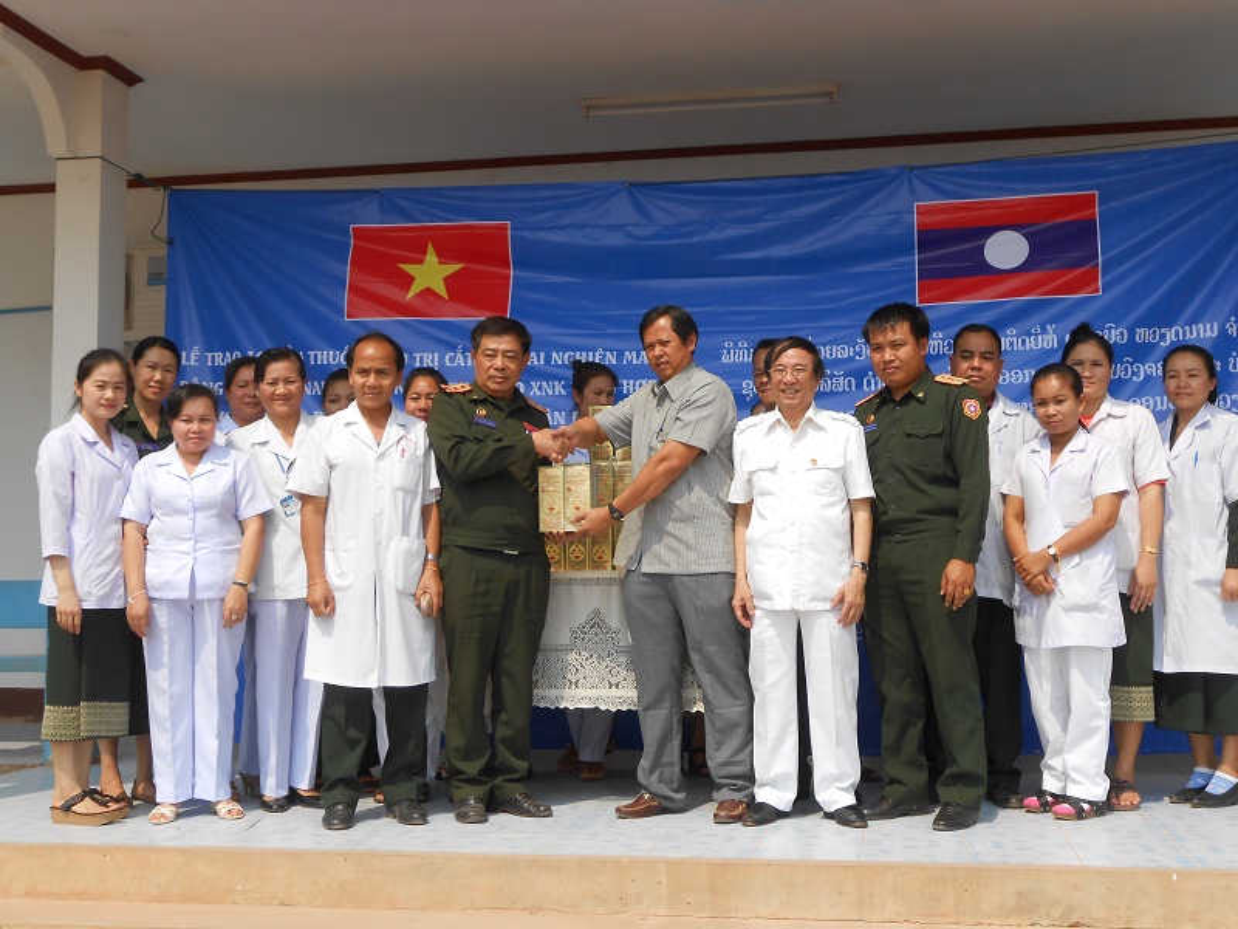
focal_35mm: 44
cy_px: 464
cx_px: 619
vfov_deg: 32.9
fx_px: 1574
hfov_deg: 42.9
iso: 80
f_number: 4.5
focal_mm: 7.8
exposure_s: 1/500
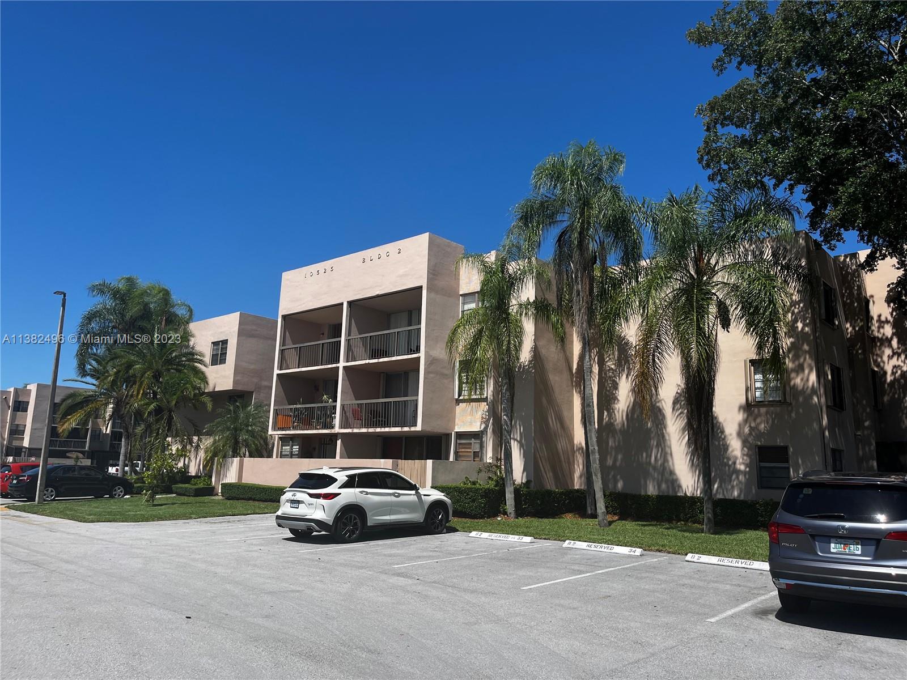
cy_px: 340
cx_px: 454
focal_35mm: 26
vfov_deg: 53.1
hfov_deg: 67.3
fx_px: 681
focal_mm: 5.1
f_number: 1.6
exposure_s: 1/4484
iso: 50
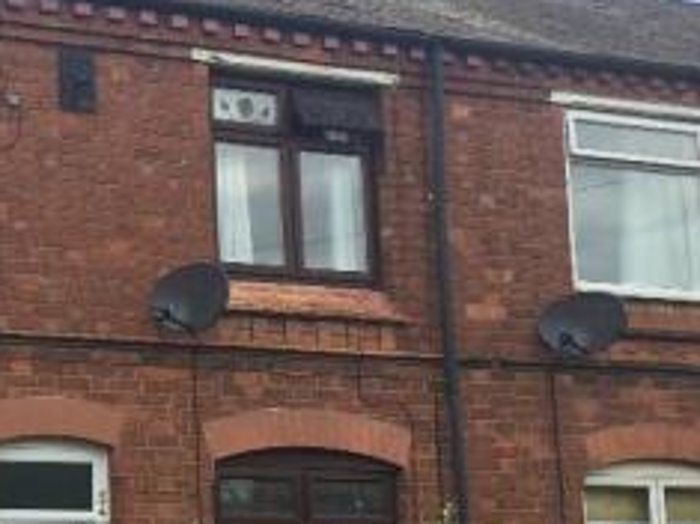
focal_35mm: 72
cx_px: -94
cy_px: 406
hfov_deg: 24.9
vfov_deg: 20.2
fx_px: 1455
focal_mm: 4.15
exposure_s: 1/912
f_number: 2.2
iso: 32
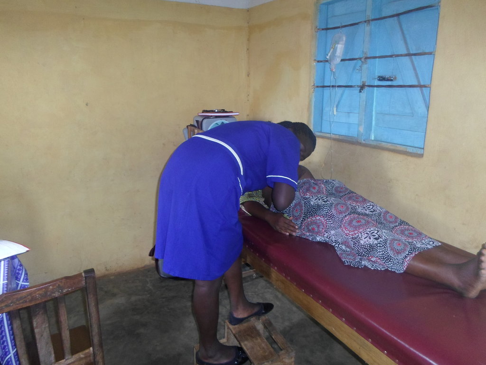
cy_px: 182
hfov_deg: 69.4
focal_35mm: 25
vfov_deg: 54.9
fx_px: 351
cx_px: 243
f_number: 2.5
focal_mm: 4.5
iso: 120
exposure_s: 1/30
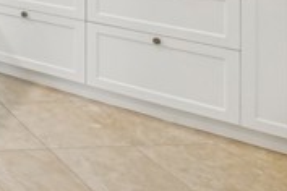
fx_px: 462
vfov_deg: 19.1
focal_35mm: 58
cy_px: -131
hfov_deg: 21.8
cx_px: -229
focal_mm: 16
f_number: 9
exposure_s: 1/6
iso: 200
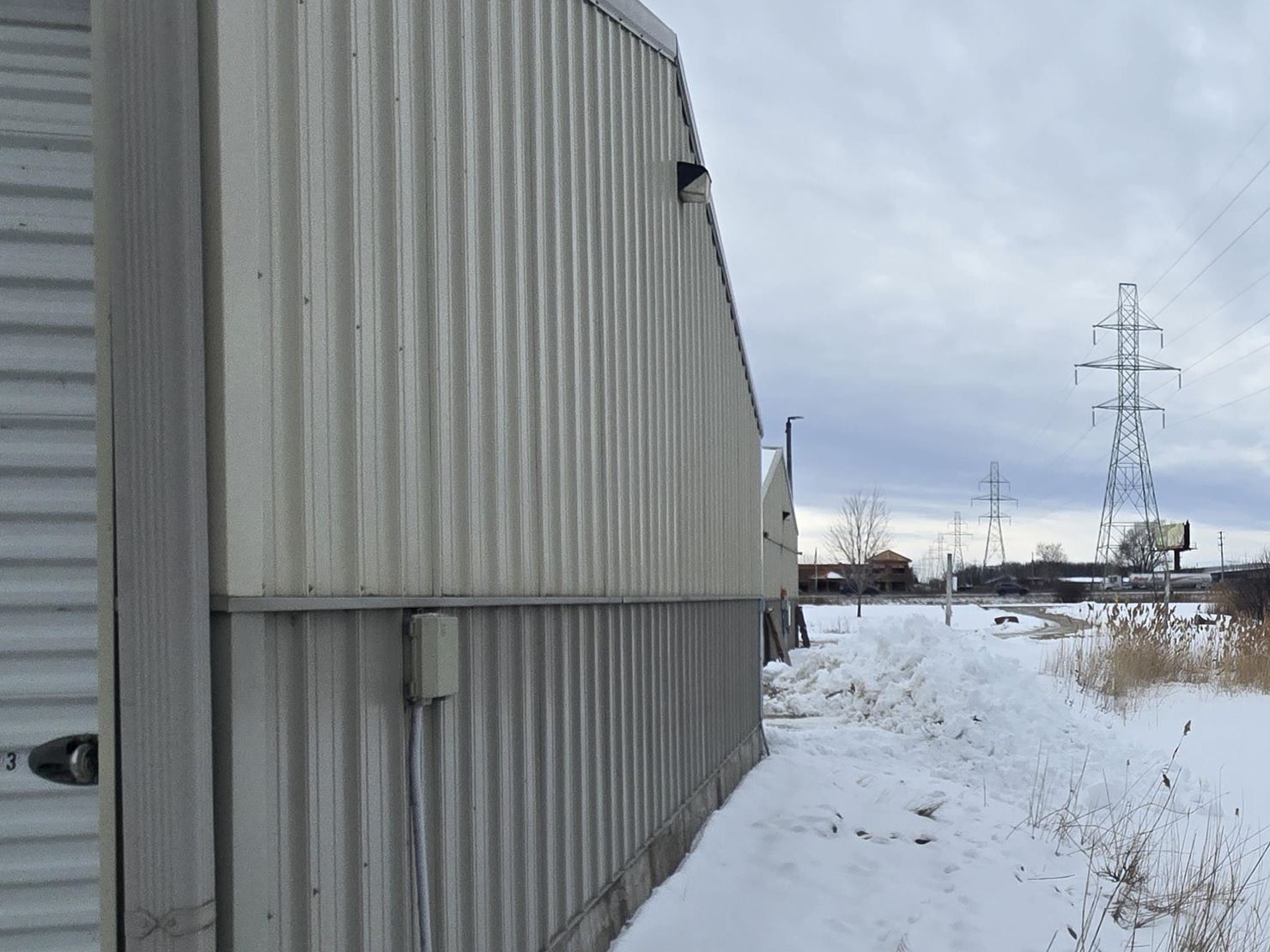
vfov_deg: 50.6
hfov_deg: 56.9
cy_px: 622
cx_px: 1127
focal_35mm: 27
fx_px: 991
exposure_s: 1/2686
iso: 50
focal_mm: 2.2
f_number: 2.2
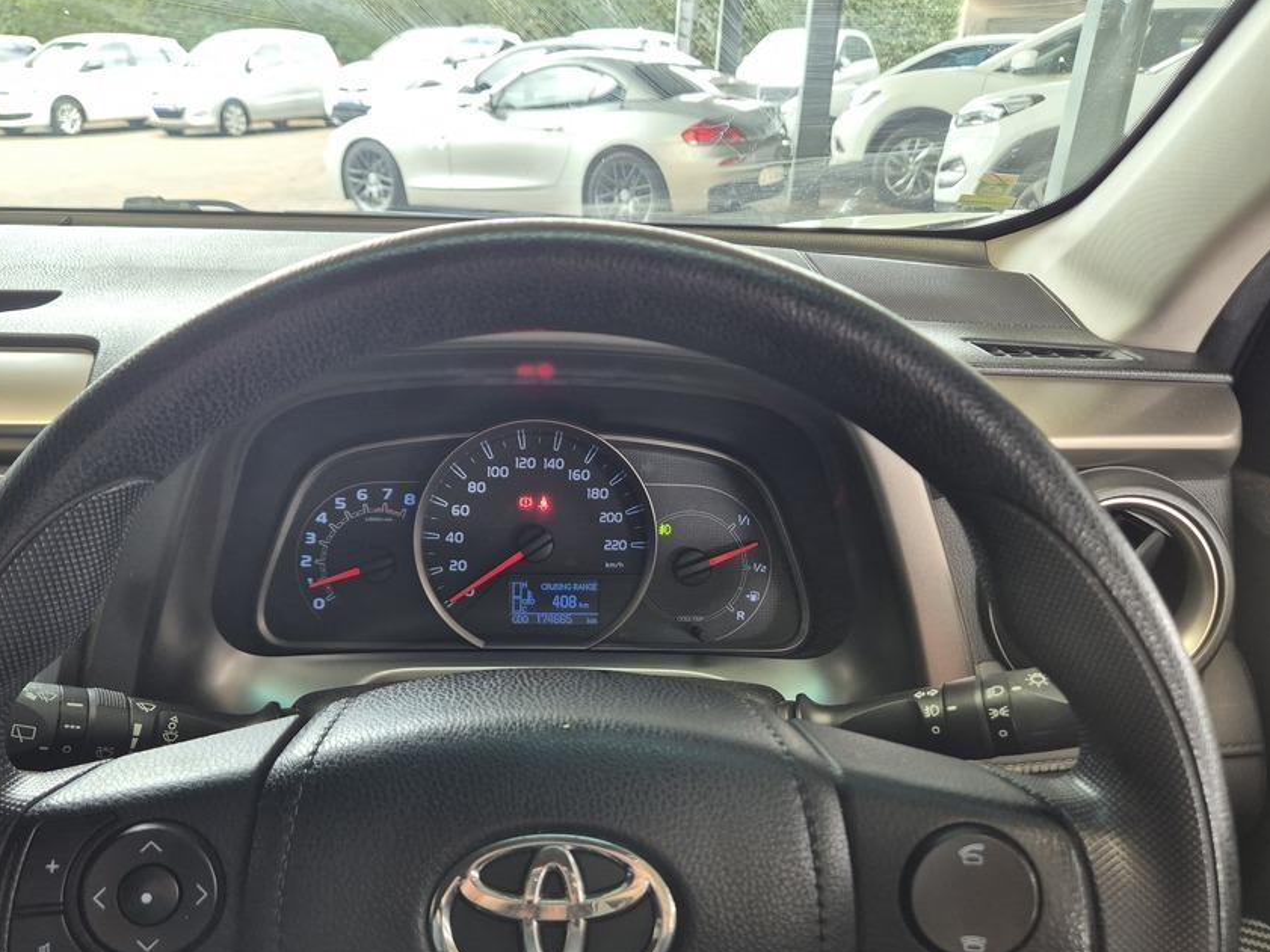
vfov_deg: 49.4
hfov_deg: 63.3
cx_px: 565
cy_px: 573
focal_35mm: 28
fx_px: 1027
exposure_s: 1/100
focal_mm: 5.4
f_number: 1.8
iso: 160
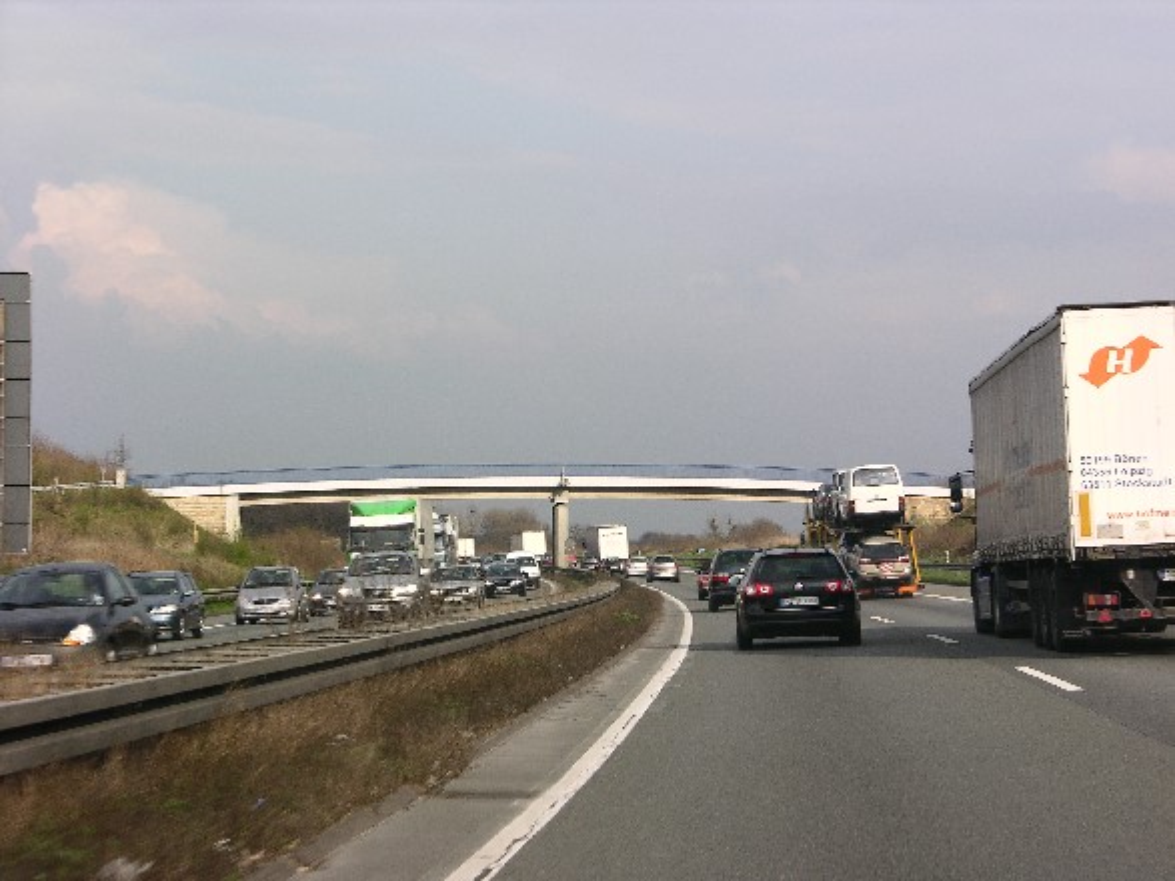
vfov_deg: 14.8
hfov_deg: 19.6
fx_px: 3394
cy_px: 440
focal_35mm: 100
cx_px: 588
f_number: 5.8
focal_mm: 25.4
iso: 50
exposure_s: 1/140
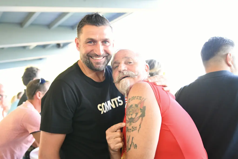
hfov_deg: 58.7
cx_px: 119
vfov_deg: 41.1
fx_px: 212
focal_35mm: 32
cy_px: 80
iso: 7200
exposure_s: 1/800
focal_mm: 32
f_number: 2.8
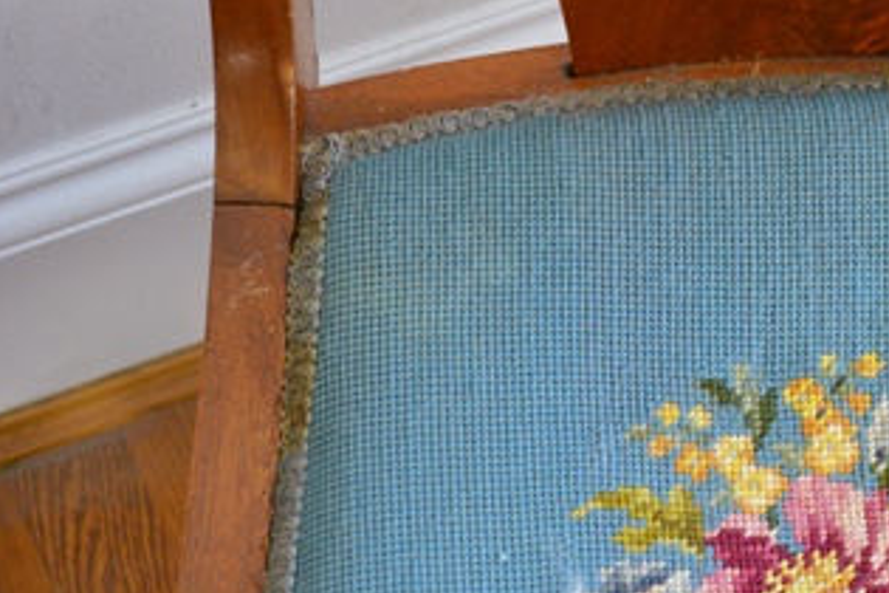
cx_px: 838
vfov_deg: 13.6
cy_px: 537
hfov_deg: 19.9
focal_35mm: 100
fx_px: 2468
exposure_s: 1/30
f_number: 5
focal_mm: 35
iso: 1000
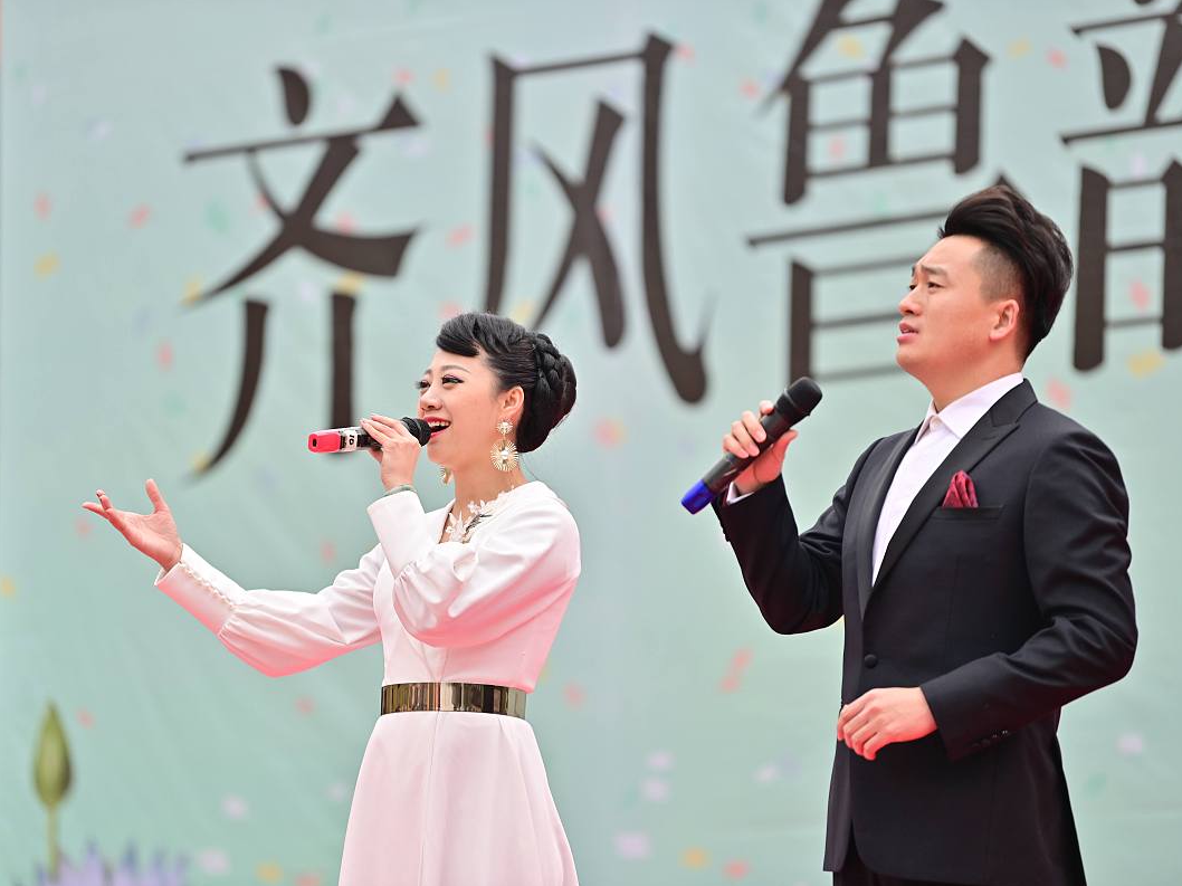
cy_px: 442
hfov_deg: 9.1
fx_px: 7442
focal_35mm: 218
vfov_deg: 6.8
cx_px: 525
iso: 100
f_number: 2.8
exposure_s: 1/500
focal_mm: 200
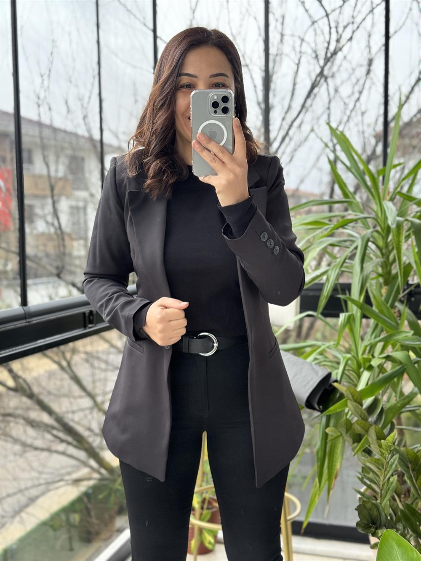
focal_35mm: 48
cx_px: 210
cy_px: 280
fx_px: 778
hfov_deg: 30.3
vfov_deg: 39.7
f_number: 1.78
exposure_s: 1/60
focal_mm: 6.86
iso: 125
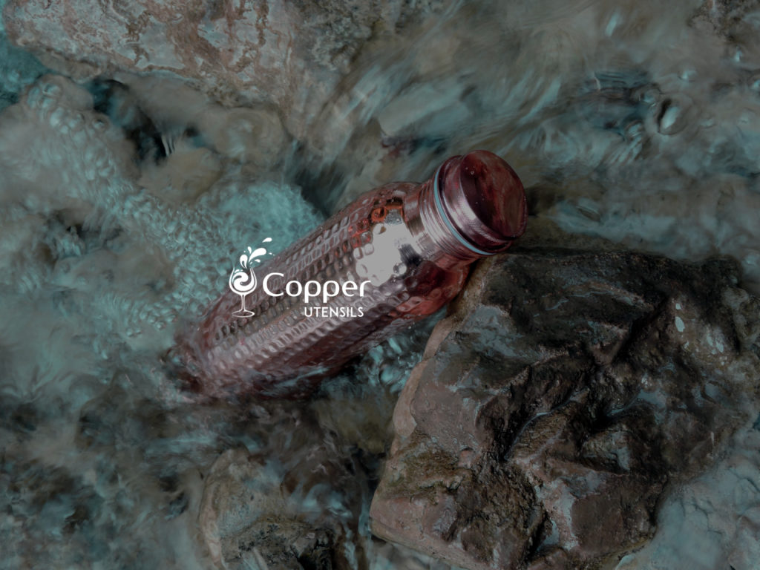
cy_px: 285
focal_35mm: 60
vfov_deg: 24.4
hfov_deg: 32.2
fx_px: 1317
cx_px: 380
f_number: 5.3
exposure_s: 1/30
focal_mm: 10.7
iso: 100
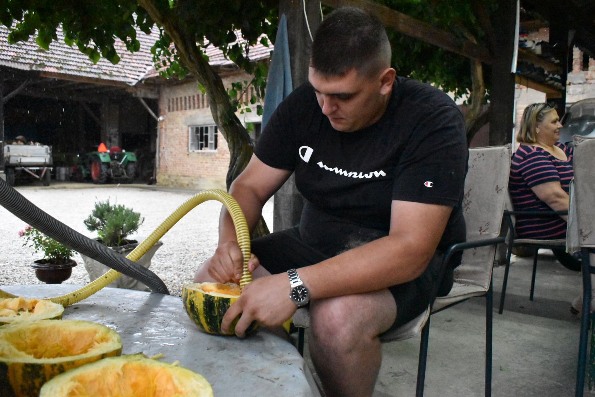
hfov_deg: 57.2
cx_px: 298
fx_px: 545
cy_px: 198
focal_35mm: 33
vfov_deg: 40.0
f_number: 5.6
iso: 14400
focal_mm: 22
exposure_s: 1/320
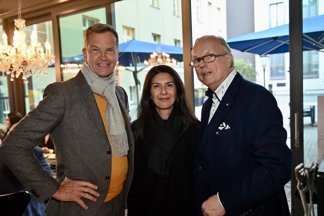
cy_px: 108
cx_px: 162
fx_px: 288
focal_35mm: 32
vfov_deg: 41.1
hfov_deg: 58.7
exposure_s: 1/100
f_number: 3.2
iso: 1000
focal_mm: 32
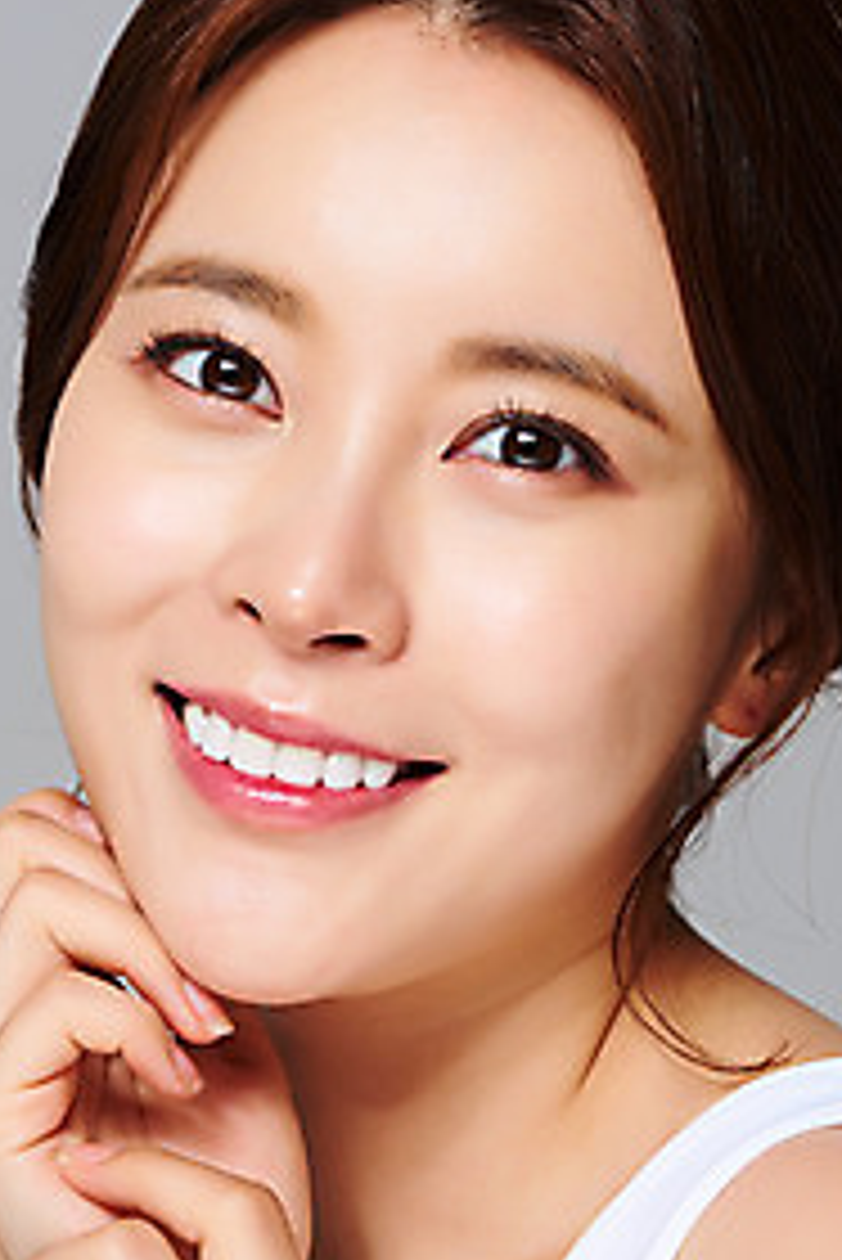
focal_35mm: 150
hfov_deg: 9.2
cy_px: 662
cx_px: 367
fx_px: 5256
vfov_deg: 13.7
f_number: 16
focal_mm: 105
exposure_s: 1/125
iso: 64
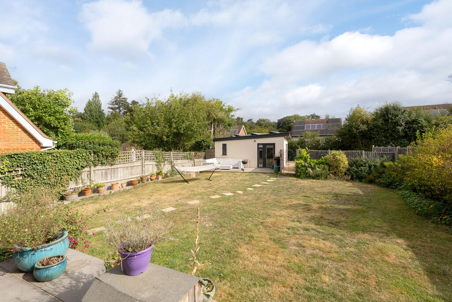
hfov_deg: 96.7
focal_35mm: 16
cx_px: 226
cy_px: 151
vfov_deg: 73.8
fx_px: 201
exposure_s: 1/4000
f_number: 7.1
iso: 1250
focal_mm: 16
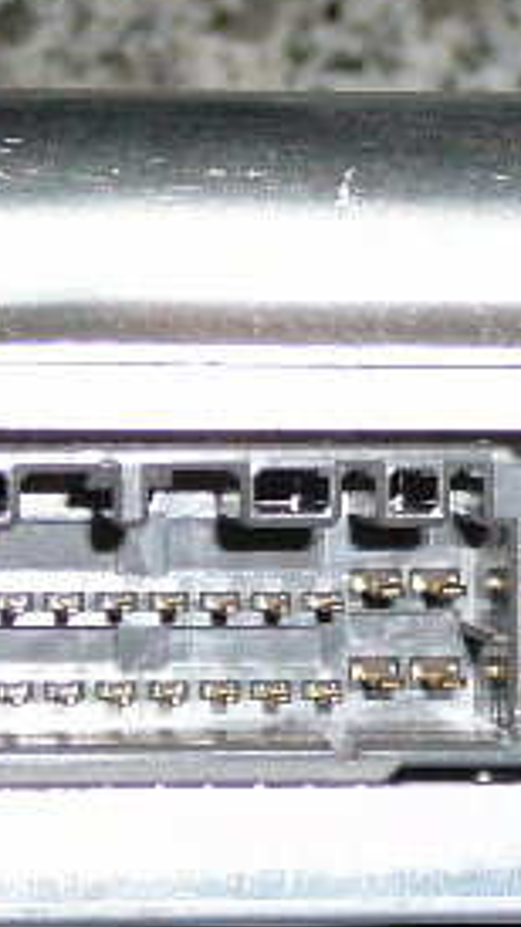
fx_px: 5062
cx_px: 714
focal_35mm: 206
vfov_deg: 10.5
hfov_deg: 5.8
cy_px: 518
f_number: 3.6
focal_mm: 9.7
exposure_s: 1/30
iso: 80
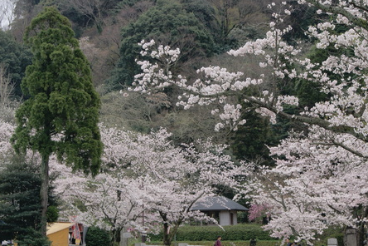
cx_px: 200
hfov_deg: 20.4
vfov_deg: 13.7
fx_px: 1022
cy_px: 163
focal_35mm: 100
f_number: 8
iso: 100
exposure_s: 1/100
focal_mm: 50
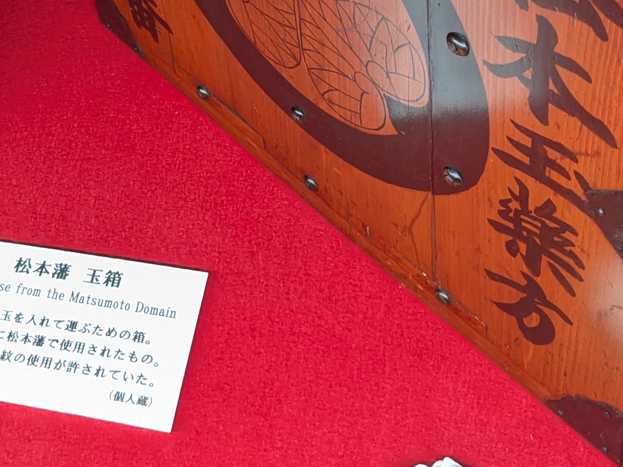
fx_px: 1386
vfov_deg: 18.0
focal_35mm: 77
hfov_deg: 25.0
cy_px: -114
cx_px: 144
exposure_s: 1/120
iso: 96
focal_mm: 4.38
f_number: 1.73
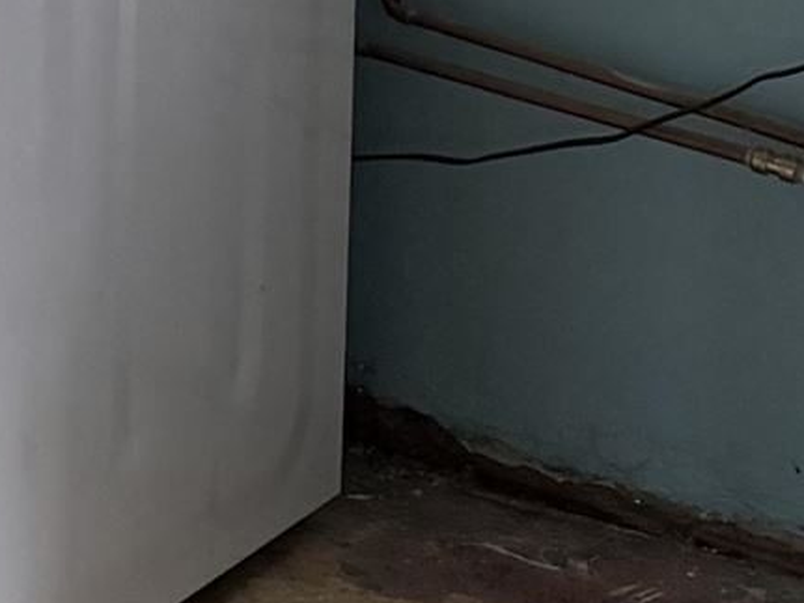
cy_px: -754
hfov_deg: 10.4
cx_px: -920
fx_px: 3971
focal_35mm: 171
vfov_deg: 8.1
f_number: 1.78
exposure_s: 1/121
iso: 200
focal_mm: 6.76
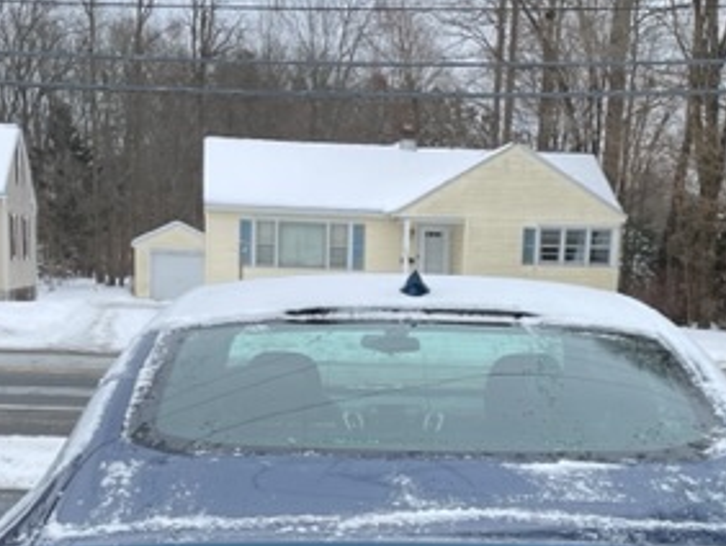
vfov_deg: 24.1
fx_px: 1238
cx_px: 378
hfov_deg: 32.7
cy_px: 502
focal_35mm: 59
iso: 32
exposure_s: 1/831
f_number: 1.6
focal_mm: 4.2
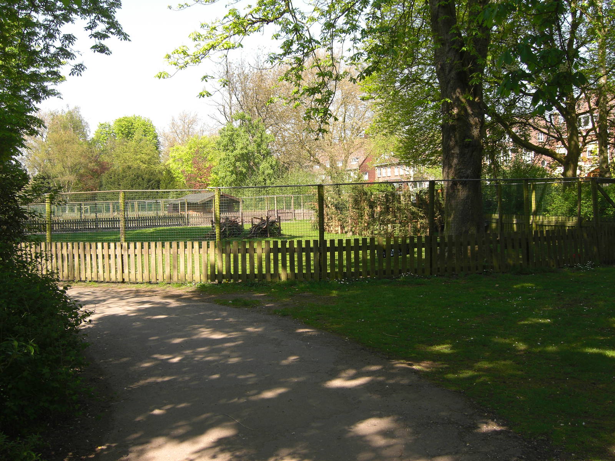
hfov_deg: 49.0
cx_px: 308
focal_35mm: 38
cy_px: 230
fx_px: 675
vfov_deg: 37.7
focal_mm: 7.9
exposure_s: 1/200
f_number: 4
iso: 80
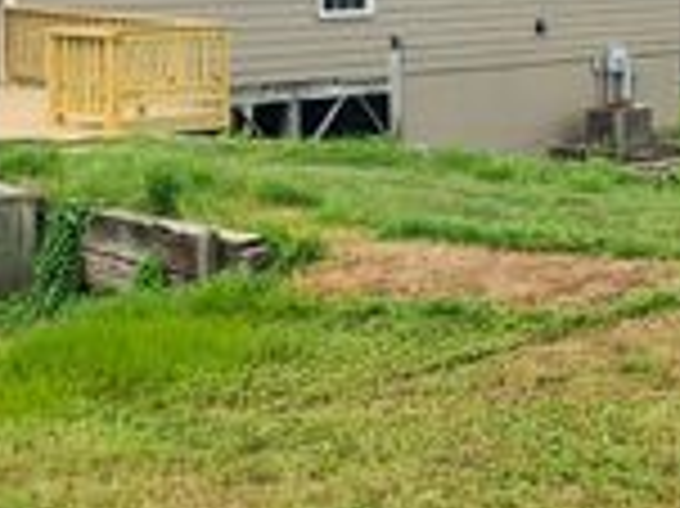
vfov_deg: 15.7
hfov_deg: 21.1
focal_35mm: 93
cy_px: 92
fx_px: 1825
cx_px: 293
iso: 20
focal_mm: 4
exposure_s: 1/1043
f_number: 1.8
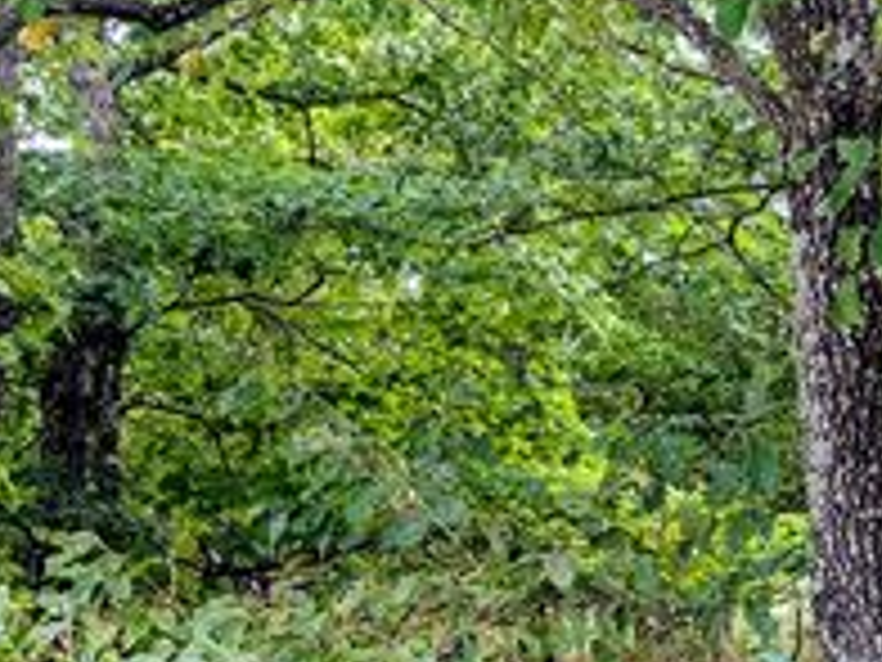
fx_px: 1758
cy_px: 705
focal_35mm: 69
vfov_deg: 20.4
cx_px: 824
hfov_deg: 27.0
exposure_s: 1/221
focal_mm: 4.38
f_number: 1.73
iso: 42
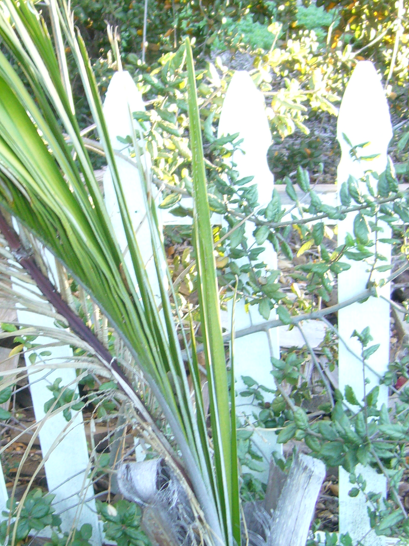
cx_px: 174
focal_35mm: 63
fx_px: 992
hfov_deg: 23.3
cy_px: 333
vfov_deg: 30.6
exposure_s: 1/30
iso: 100
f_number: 2.8
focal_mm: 5.8
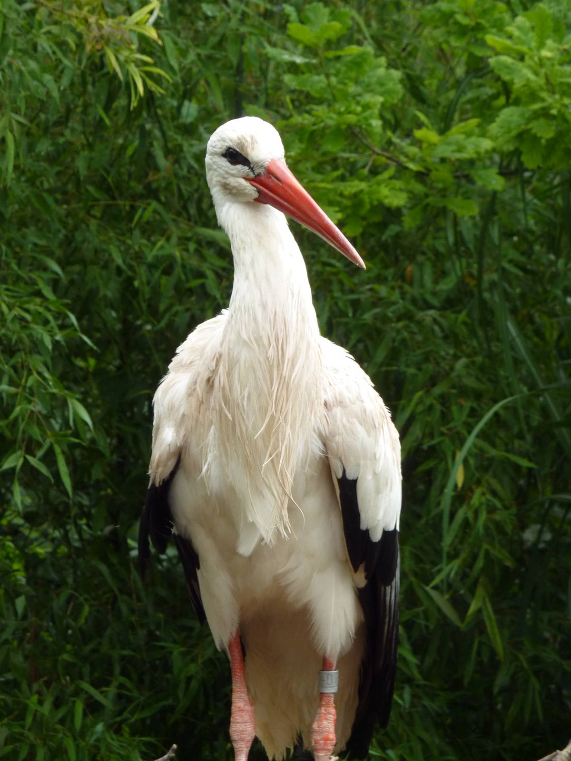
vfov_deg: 10.1
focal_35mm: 196
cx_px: 286
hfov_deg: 7.6
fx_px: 4311
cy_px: 380
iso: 200
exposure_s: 1/160
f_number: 4.5
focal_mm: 32.1
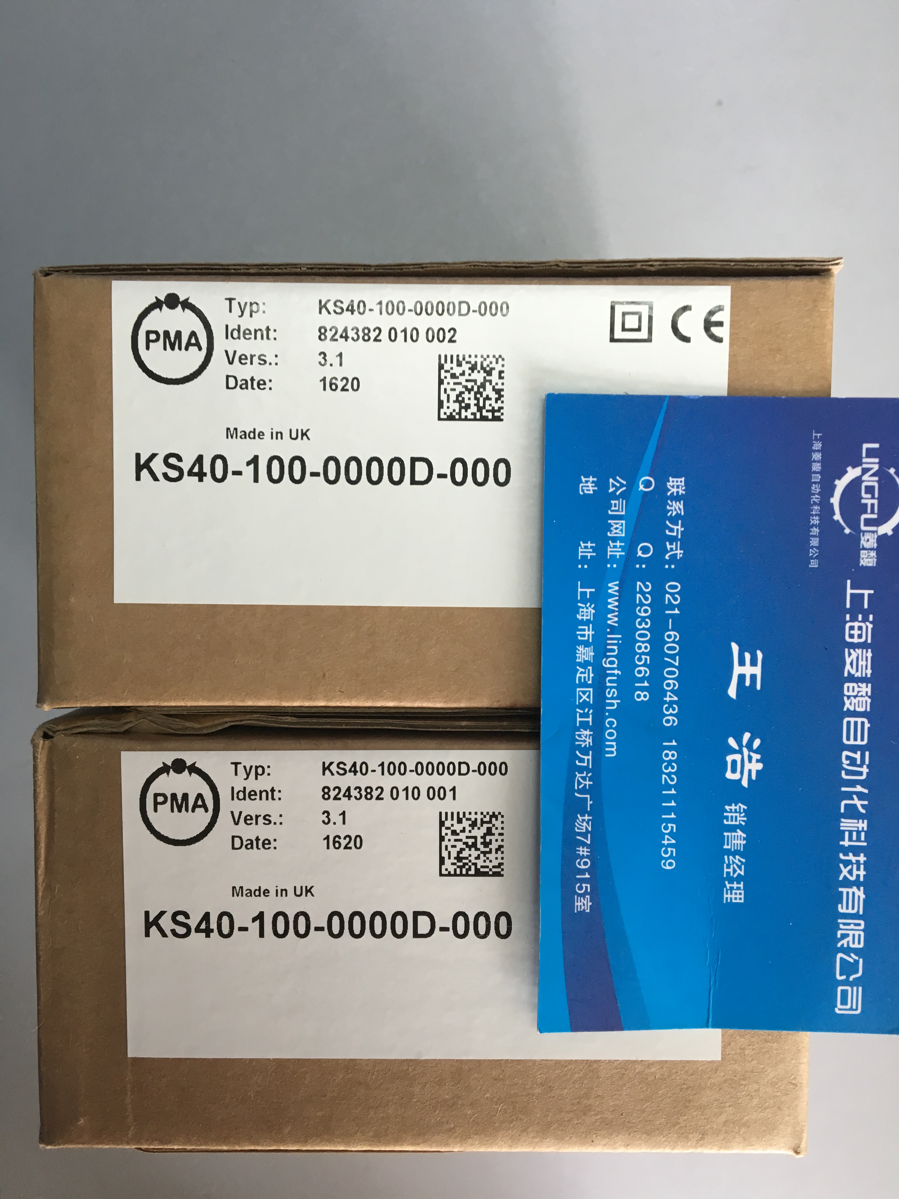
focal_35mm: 29
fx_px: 1004
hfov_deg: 48.2
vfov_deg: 61.7
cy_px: 600
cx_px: 450
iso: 80
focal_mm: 4.15
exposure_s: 1/33
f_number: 2.2
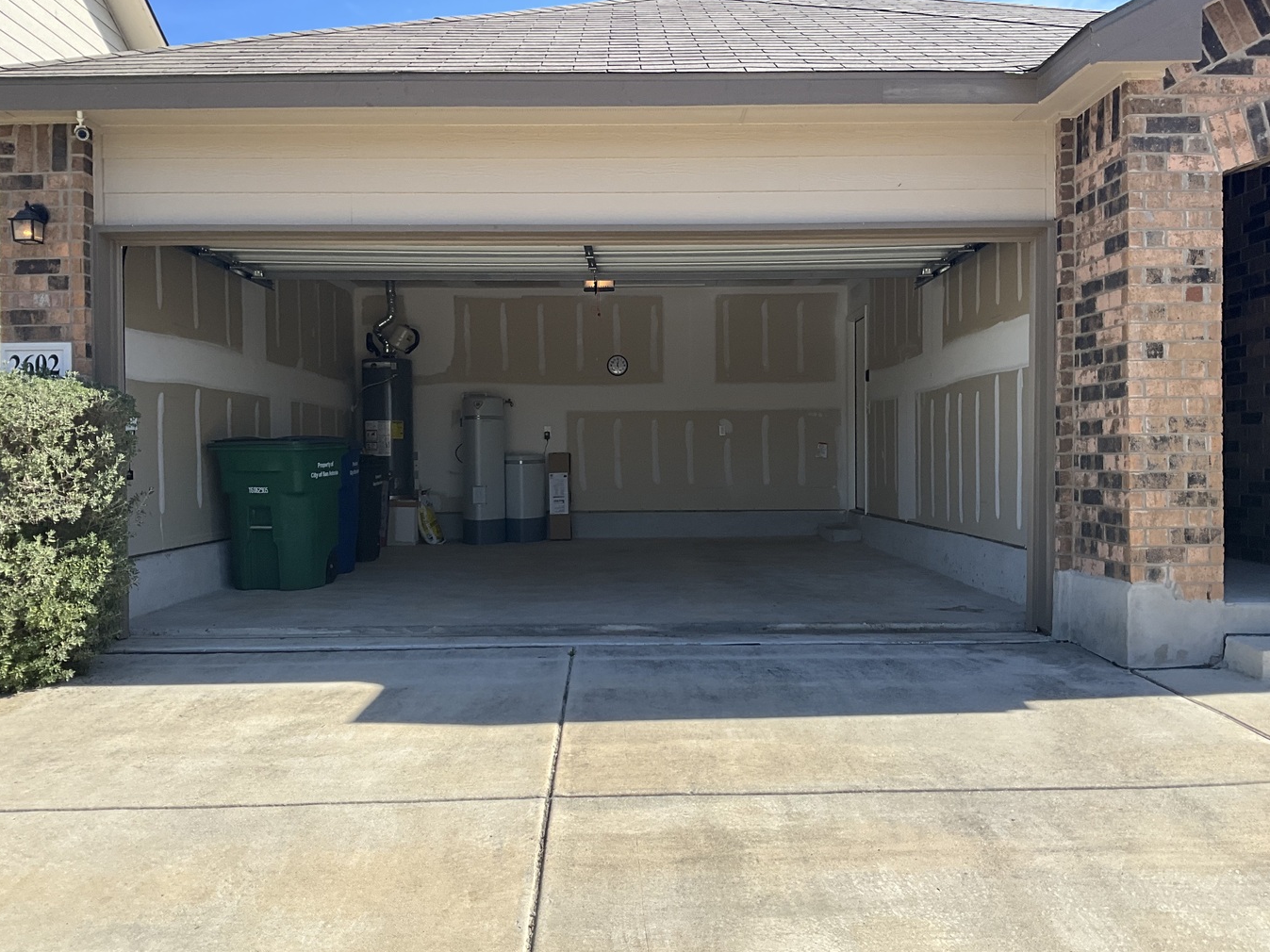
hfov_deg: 58.4
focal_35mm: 31
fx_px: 1137
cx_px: 638
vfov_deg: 45.4
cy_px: 490
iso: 25
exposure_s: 1/1675
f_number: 1.8
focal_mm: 3
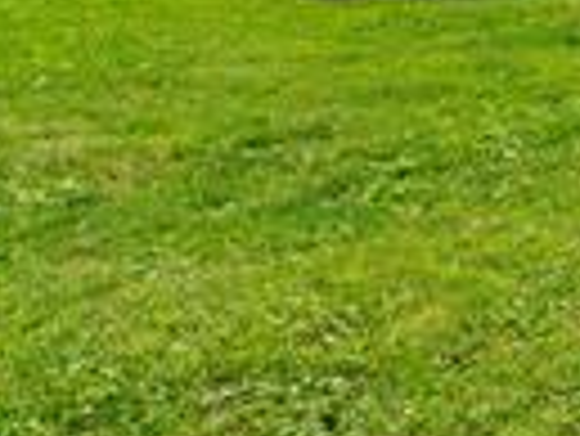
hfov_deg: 11.9
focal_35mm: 113
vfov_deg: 11.6
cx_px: 1589
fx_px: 1895
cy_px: -470
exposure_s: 1/320
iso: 320
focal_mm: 14
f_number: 9
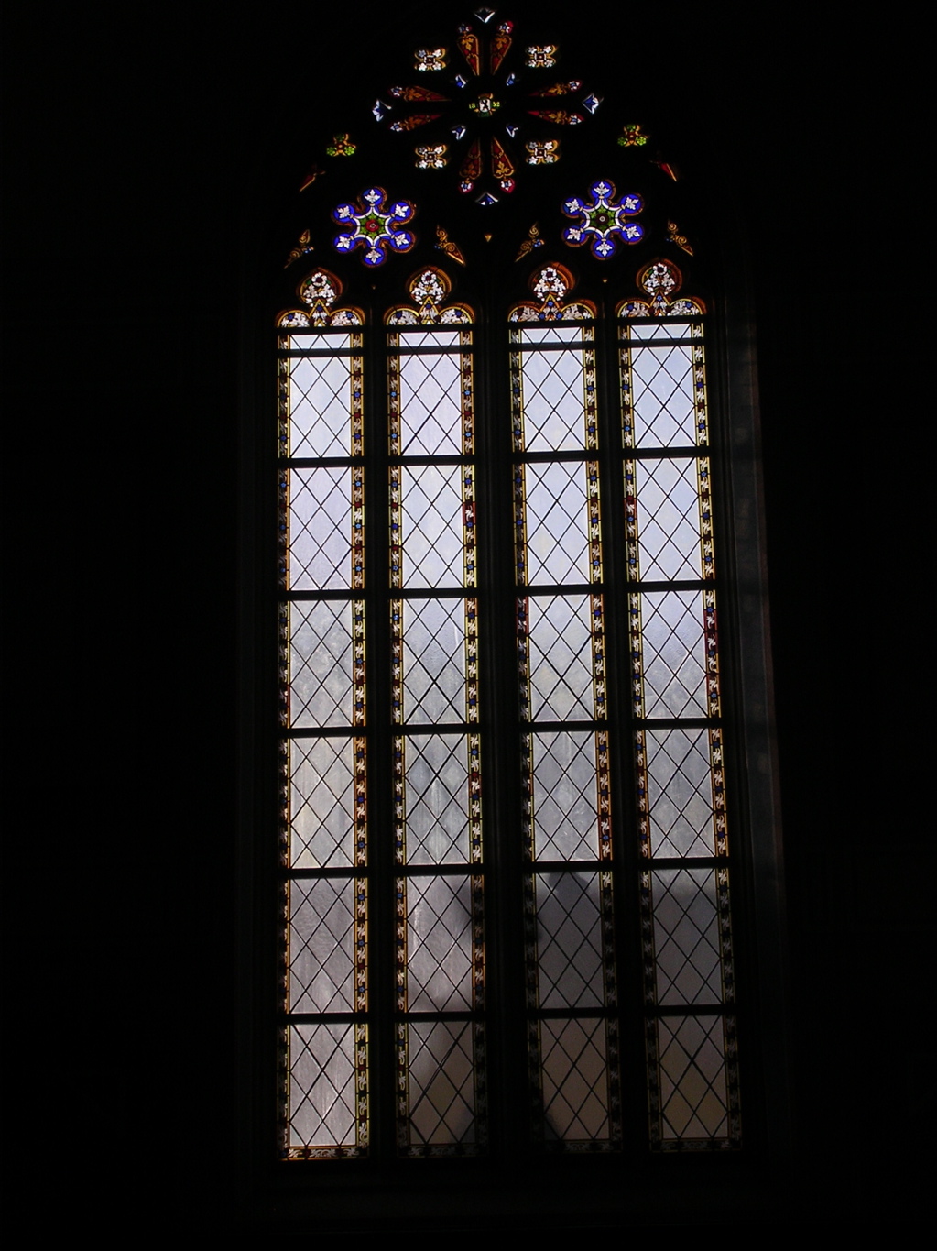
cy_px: 626
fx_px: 3972
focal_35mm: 110
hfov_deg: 13.5
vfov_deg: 17.9
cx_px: 468
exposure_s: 1/387
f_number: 4.8
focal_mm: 16.7
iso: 100
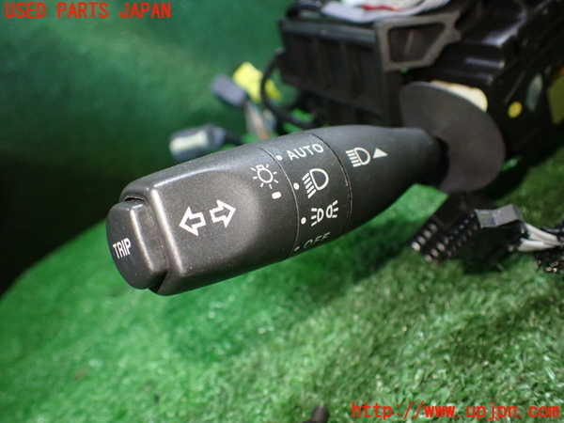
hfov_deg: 60.0
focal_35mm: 30
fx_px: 489
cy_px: 212
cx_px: 282
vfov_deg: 46.8
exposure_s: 1/80
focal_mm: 5.4
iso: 800
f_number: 2.3
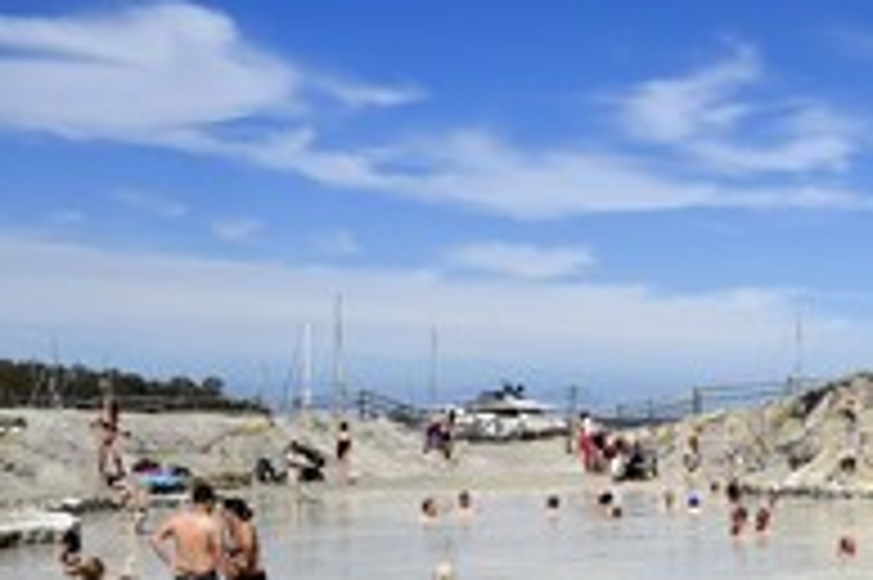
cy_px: 486
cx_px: 868
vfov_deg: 20.6
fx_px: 1575
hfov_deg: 29.0
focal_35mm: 65
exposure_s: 1/400
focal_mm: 30
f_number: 14
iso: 200
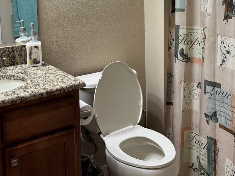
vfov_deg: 29.0
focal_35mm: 48
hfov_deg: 39.2
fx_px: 326
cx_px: 157
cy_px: 16
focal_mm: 6.76
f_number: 1.78
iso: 160
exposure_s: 1/120
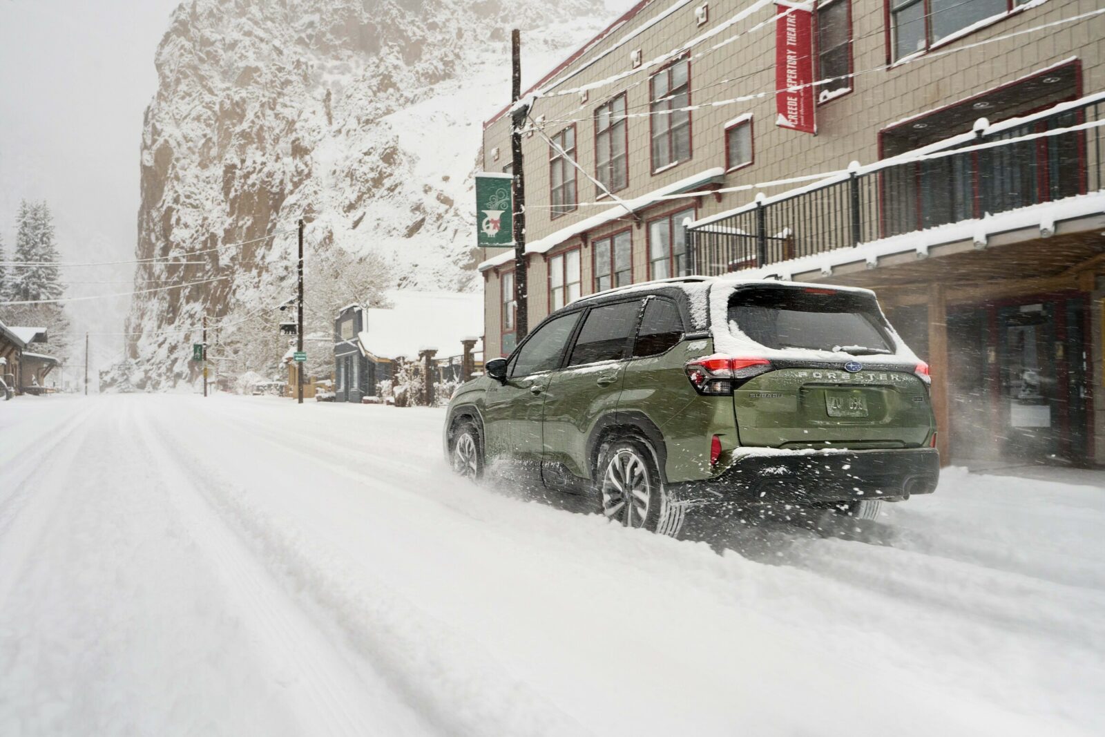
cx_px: 552
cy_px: 368
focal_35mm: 29
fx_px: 890
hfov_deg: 63.7
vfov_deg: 45.0
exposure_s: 1/250
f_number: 8
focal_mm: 29
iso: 1600
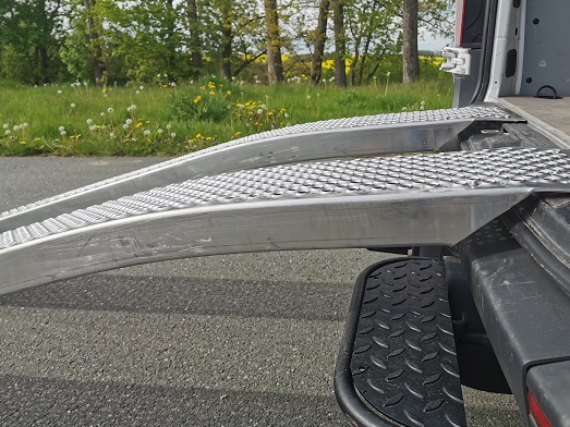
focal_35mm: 31
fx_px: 510
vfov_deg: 45.4
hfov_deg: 58.2
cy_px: 193
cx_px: 319
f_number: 1.6
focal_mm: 5.56
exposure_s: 1/2597
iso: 50
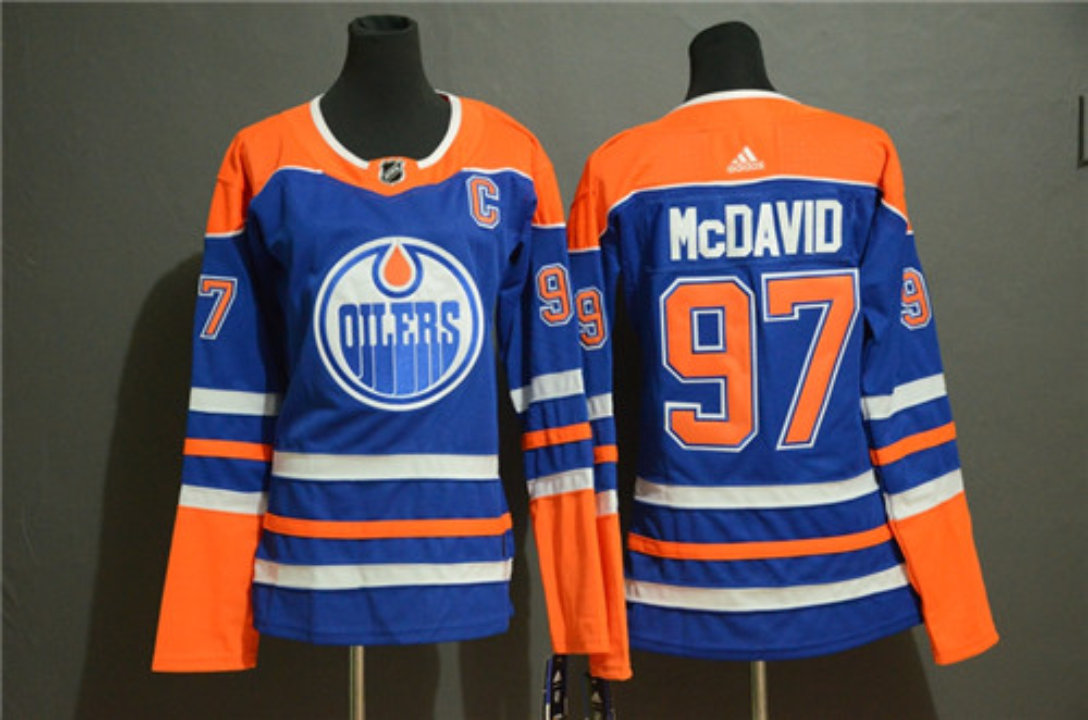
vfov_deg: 23.7
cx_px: 544
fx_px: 1719
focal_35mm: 57
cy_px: 360
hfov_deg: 35.1
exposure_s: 1/20
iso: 4000
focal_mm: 38
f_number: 4.2
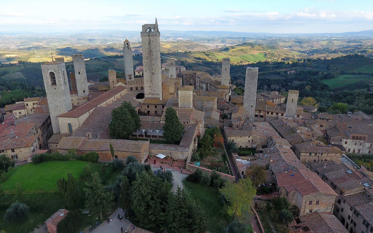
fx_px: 224
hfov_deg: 79.7
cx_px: 185
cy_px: 103
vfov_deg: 54.9
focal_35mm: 22
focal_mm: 3.61
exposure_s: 1/290
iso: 100
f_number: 2.8
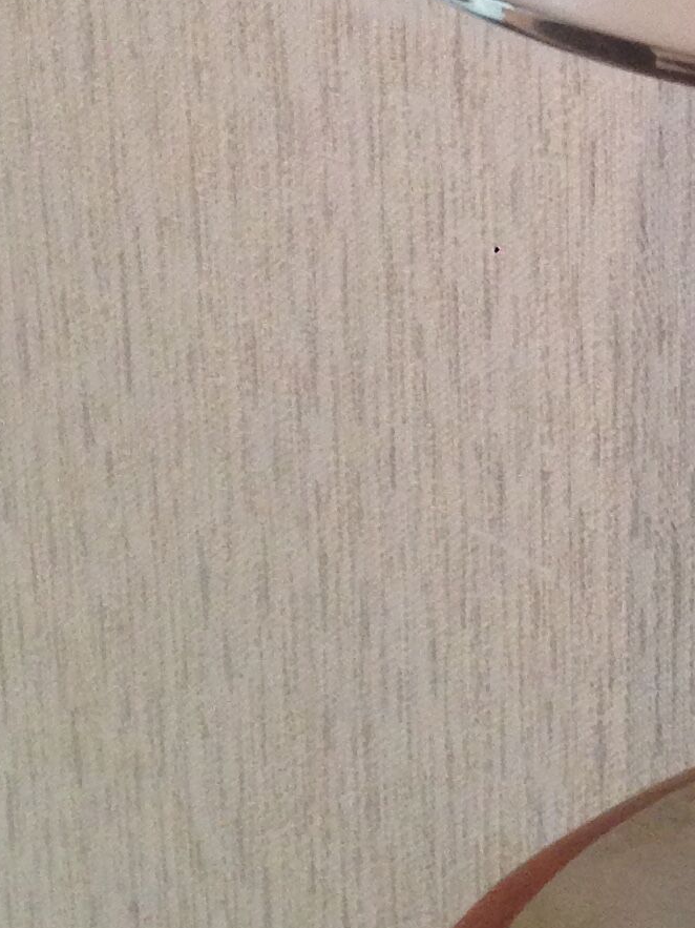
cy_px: 2
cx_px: 1039
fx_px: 3267
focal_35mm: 122
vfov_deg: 15.8
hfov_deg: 11.6
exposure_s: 1/20
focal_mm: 4.12
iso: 200
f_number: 2.4
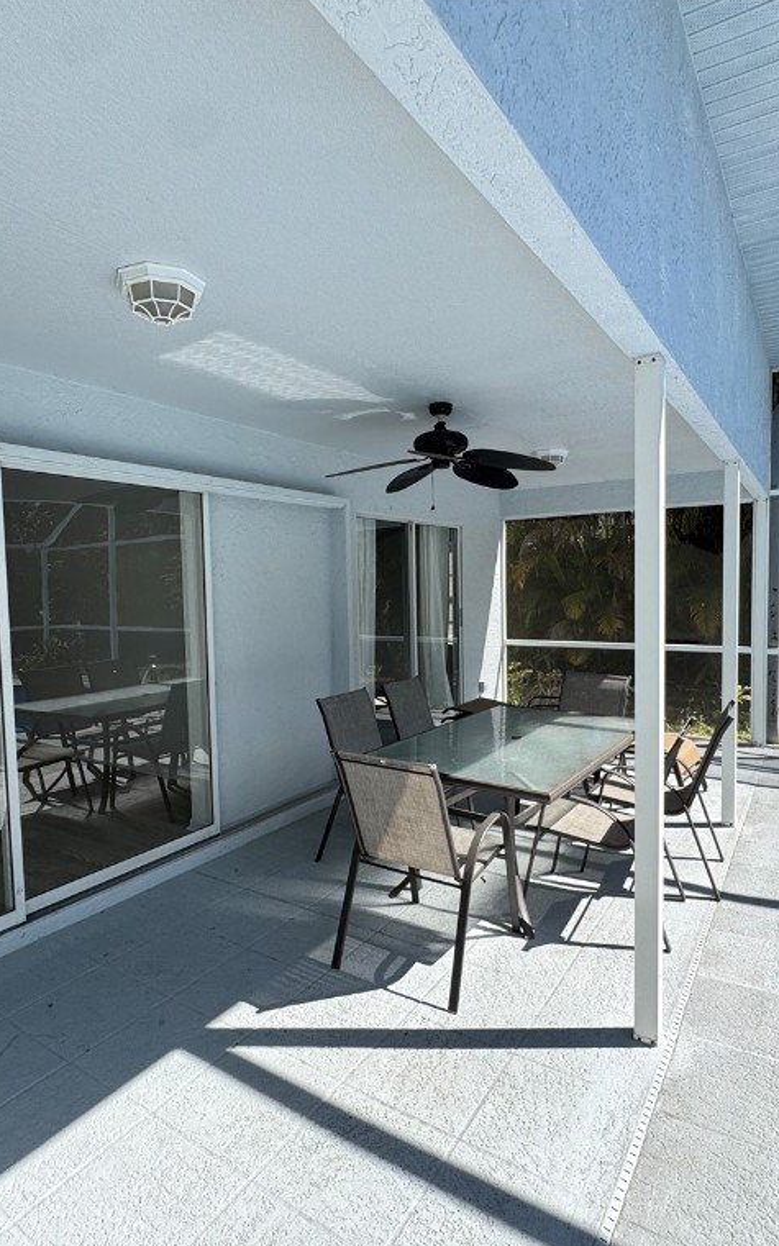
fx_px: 679
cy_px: 625
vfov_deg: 85.1
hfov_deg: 59.7
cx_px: 385
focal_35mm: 20
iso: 40
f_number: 2.2
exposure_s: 1/552
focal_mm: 2.22
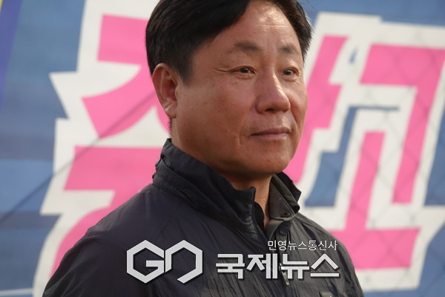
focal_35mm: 214
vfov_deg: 6.4
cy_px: 148
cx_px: 222
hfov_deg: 9.6
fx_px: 2645
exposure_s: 1/30
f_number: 4
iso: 800
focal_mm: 78.39
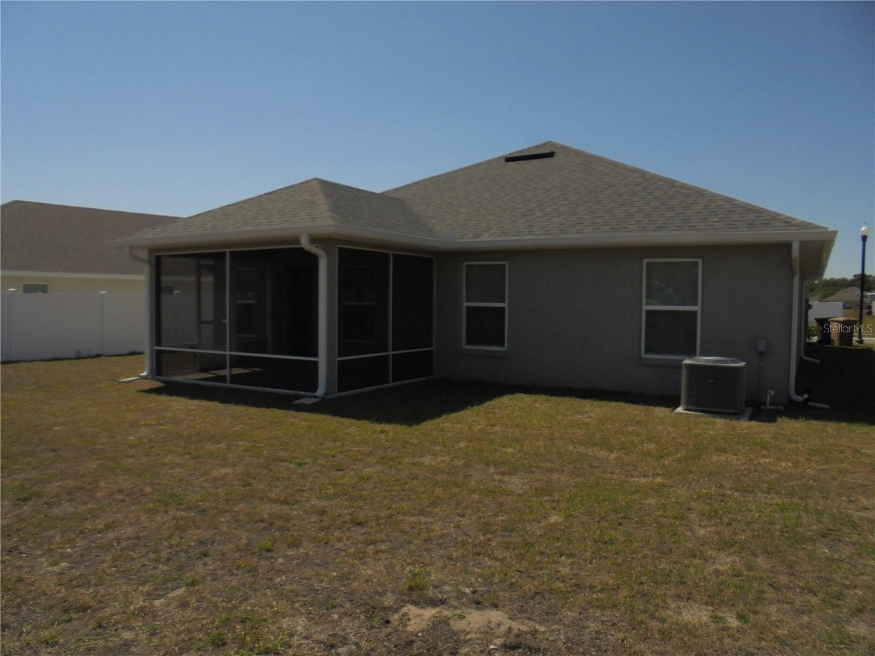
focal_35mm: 26
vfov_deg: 53.1
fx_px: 657
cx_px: 438
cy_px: 328
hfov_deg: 67.3
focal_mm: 4.6
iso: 100
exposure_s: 1/1250
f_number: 3.5
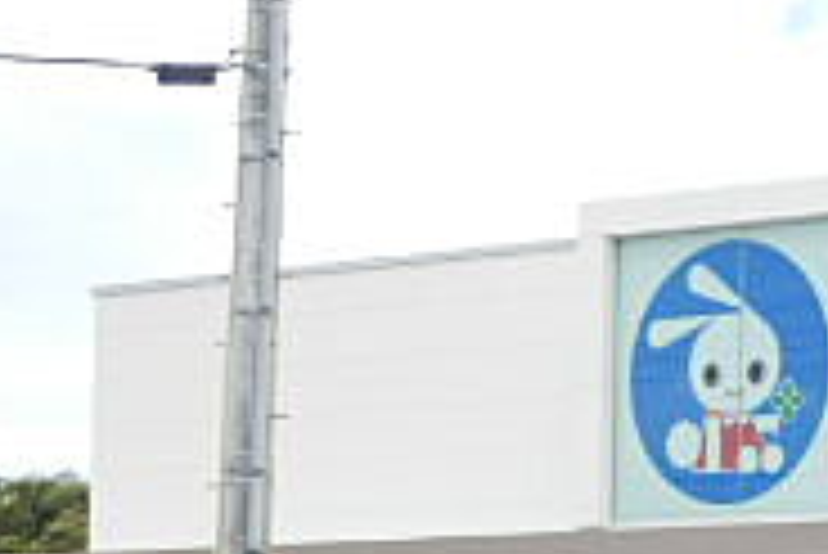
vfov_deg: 7.4
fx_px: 4235
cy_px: 563
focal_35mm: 184
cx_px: 1238
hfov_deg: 10.8
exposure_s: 1/400
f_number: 4.4
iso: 80
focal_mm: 9.1
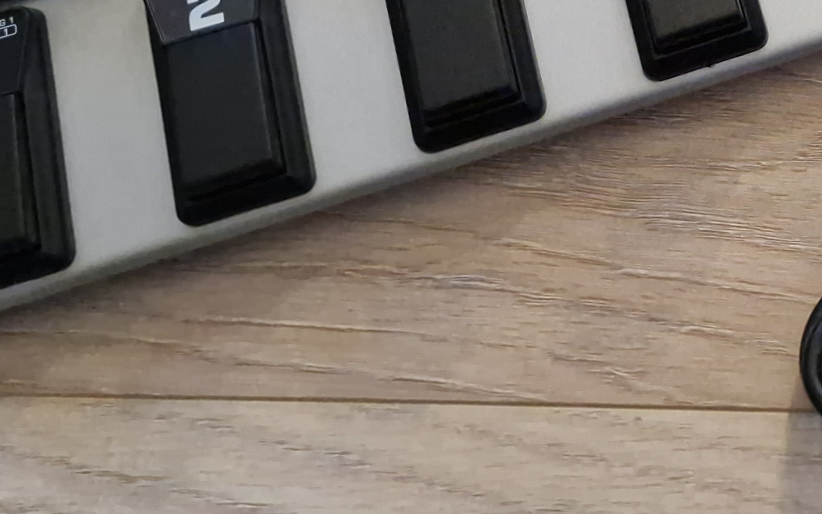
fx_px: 1568
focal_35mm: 70
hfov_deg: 27.3
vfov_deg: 16.9
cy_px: -251
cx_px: 868
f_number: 1.8
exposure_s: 1/100
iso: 800
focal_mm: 6.4
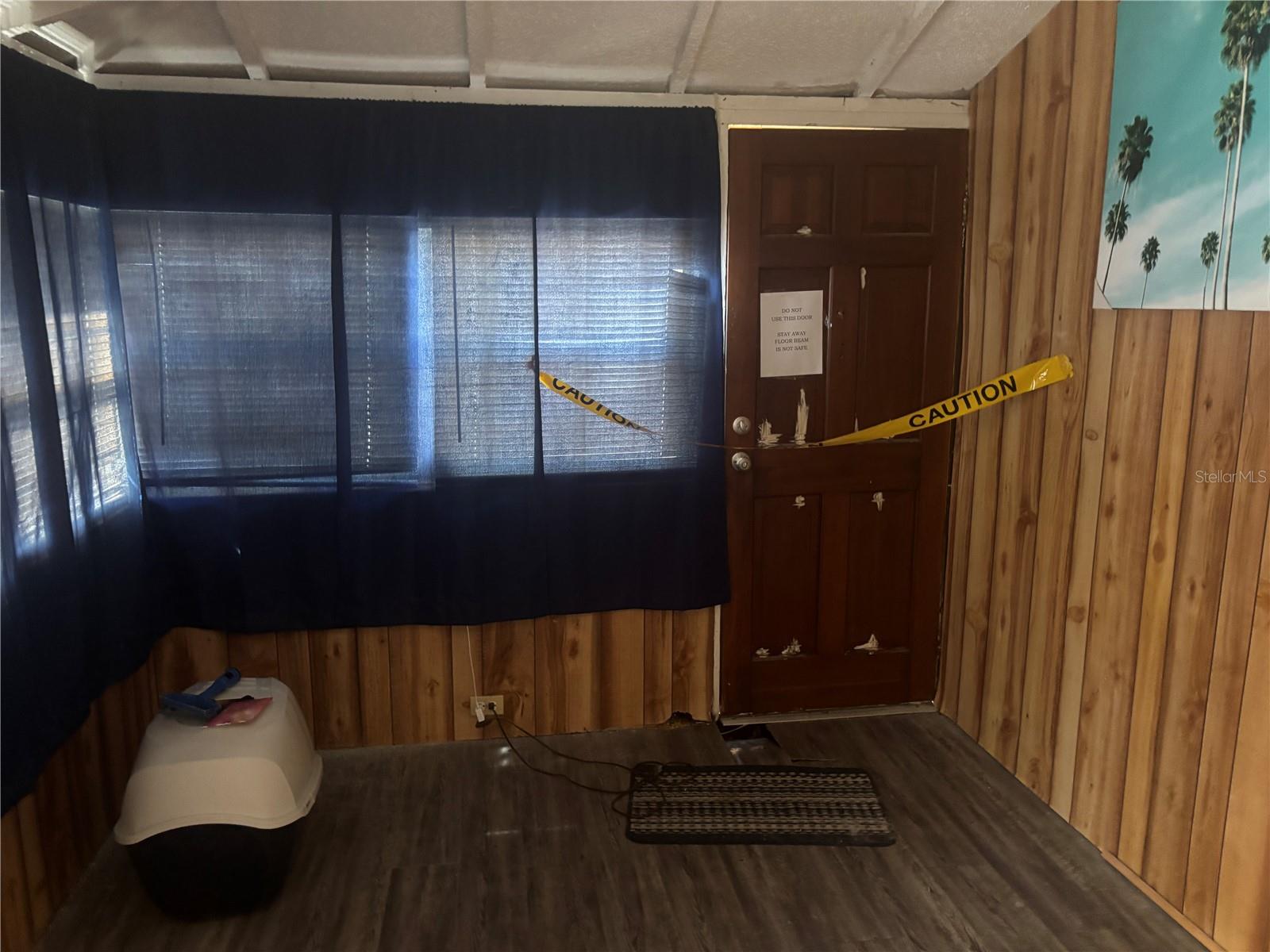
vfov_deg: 53.1
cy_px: 476
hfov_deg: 67.3
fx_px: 954
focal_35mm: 26
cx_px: 635
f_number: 1.6
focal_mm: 5.96
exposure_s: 1/30
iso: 640
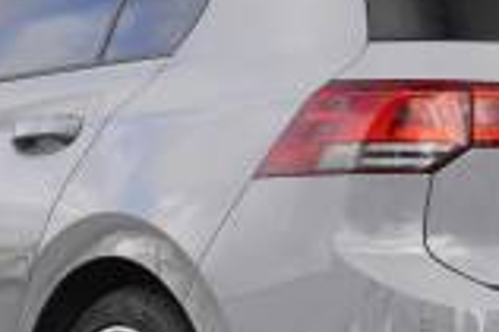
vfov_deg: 5.4
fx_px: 3531
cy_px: 145
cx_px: 319
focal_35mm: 255
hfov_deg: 8.1
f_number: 5.6
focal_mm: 42
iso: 160
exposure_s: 1/160
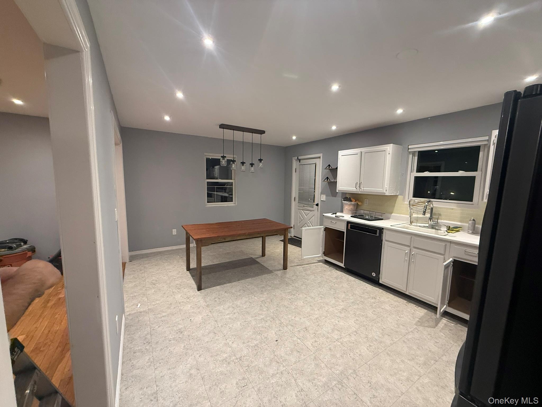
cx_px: 271
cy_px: 204
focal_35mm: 14
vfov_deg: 85.7
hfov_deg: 102.1
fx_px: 219
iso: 400
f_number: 2.2
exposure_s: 1/60
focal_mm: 2.22
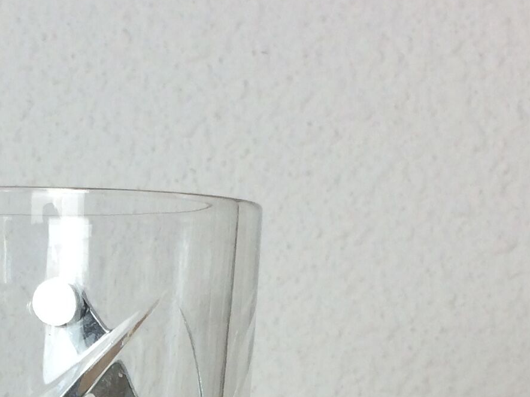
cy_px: 523
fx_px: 1638
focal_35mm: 107
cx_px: 19
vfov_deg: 13.3
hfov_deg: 18.0
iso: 50
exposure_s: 1/100
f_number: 2.2
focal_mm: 4.15
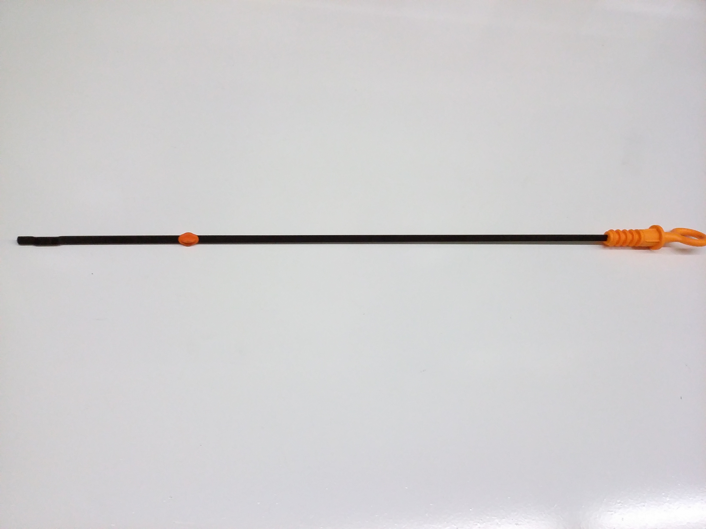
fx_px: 653
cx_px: 353
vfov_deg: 44.2
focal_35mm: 32
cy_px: 264
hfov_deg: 56.8
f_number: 2.4
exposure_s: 1/30
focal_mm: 3.4
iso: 200
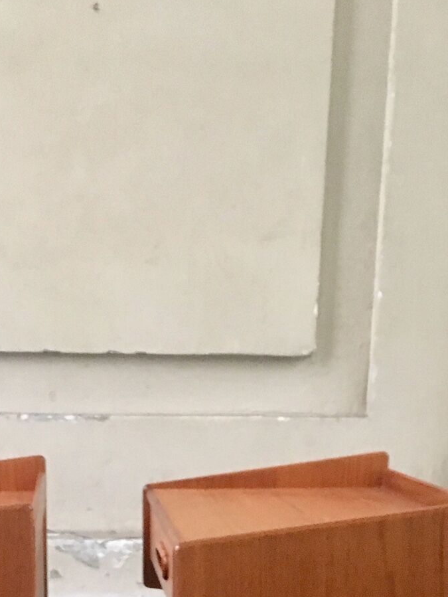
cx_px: 121
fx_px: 1121
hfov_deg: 22.4
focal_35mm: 65
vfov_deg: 27.2
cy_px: 661
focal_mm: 4.15
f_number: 2.2
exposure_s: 1/17
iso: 500
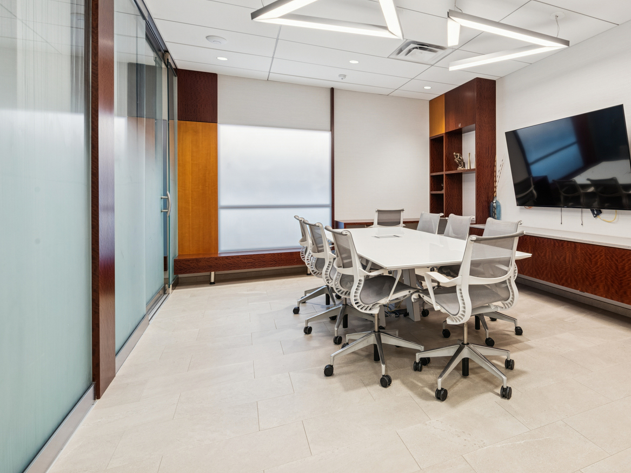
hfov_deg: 79.4
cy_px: 195
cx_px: 415
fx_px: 365
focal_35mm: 20
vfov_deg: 65.5
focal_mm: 15
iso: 400
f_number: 11
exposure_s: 1/6
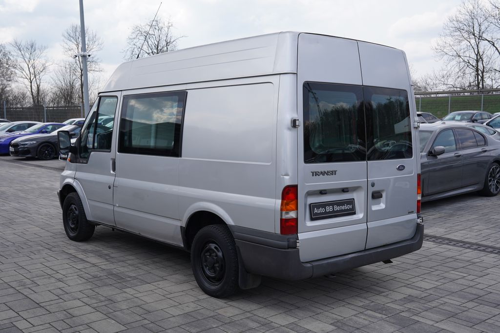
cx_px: 250
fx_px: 528
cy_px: 166
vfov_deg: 35.1
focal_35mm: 38
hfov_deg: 50.7
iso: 100
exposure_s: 1/250
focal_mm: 38
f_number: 7.1
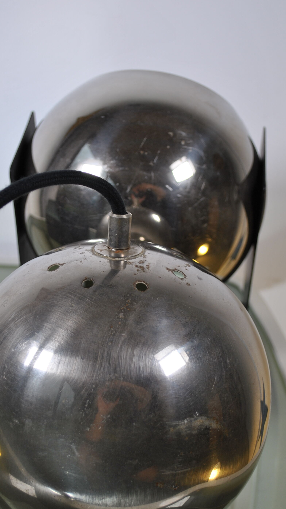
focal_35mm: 70
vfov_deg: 30.1
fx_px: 944
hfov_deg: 17.2
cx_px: 137
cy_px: 283
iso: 100
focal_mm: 32
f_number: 4.8
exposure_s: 1/80
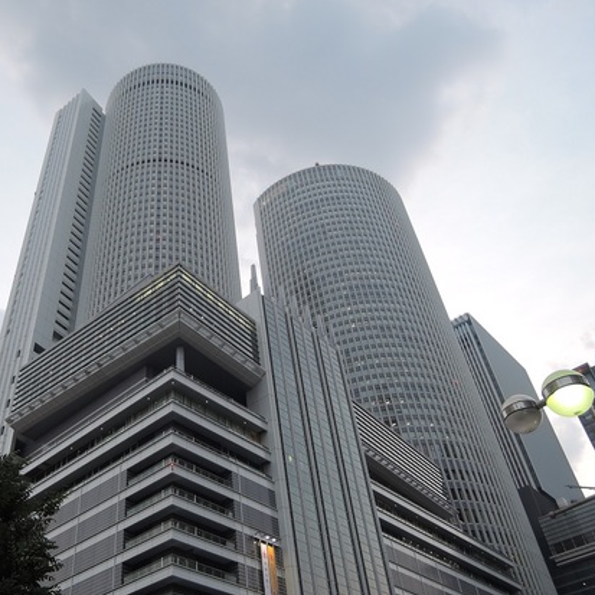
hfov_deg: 48.1
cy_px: 295
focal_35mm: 34
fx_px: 661
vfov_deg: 48.4
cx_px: 236
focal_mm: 6
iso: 80
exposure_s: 1/50
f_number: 2.8
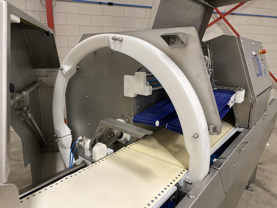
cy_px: 104
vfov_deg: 53.1
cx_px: 138
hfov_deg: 67.3
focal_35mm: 26
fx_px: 208
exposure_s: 1/50
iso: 250
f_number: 1.8
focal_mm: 4.25
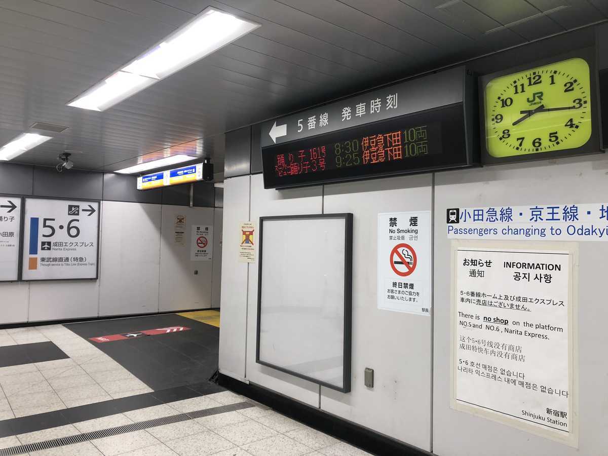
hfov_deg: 61.7
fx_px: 509
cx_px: 304
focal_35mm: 29
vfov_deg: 48.2
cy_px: 228
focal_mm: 3.99
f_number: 1.8
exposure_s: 1/33
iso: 20
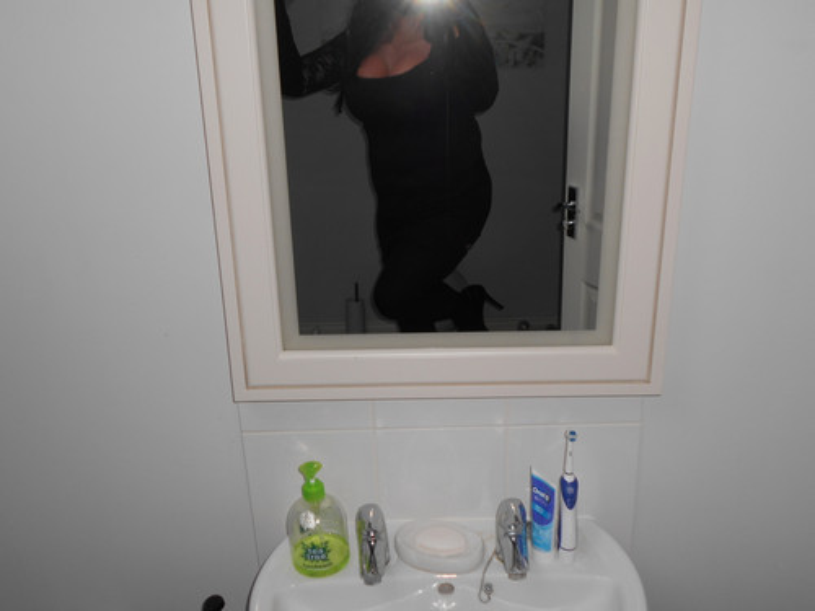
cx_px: 408
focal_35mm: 34
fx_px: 800
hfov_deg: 54.0
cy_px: 306
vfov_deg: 41.8
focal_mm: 5.8
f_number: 3.6
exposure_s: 1/30
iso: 80
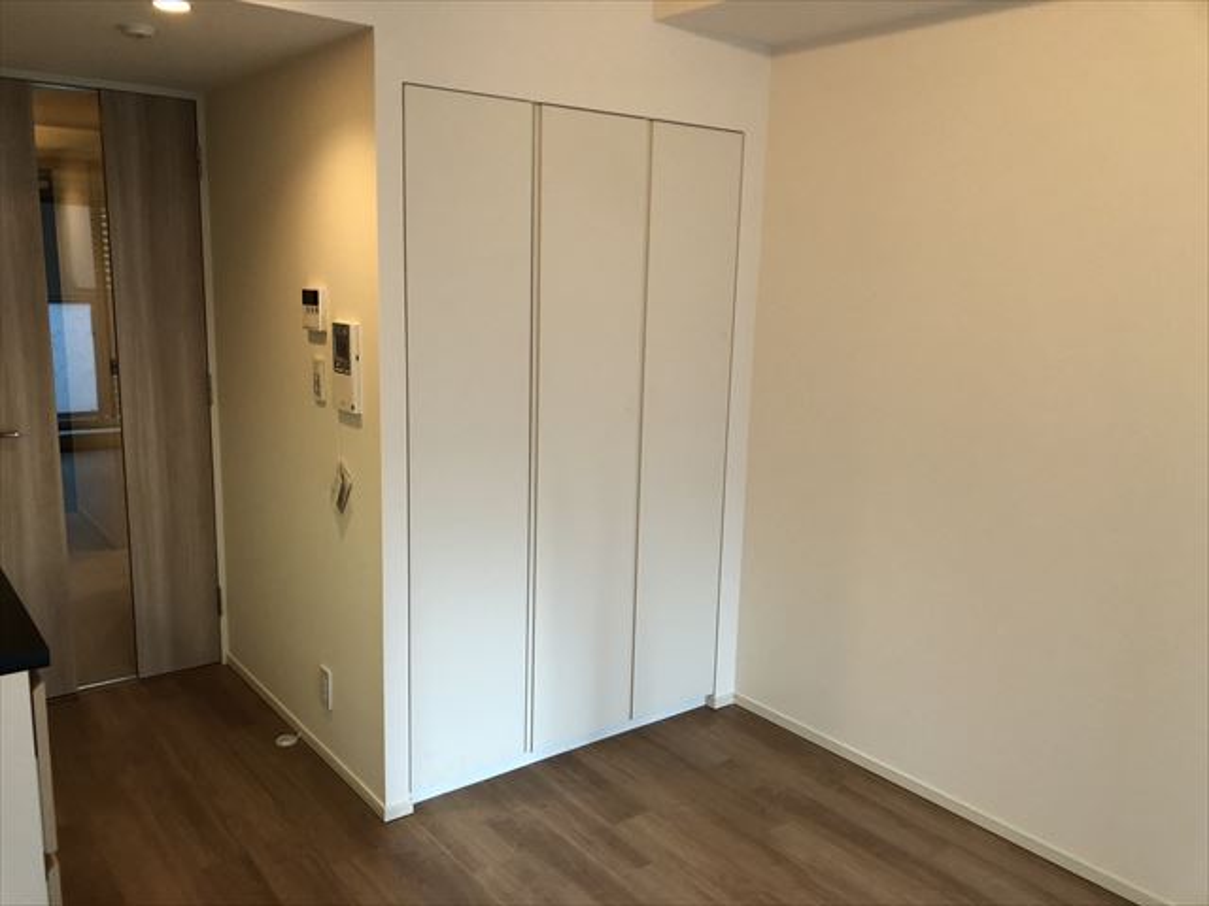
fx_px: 978
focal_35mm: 28
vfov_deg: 49.7
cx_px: 604
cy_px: 453
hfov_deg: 63.4
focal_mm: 3.99
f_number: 1.8
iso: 40
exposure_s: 1/33
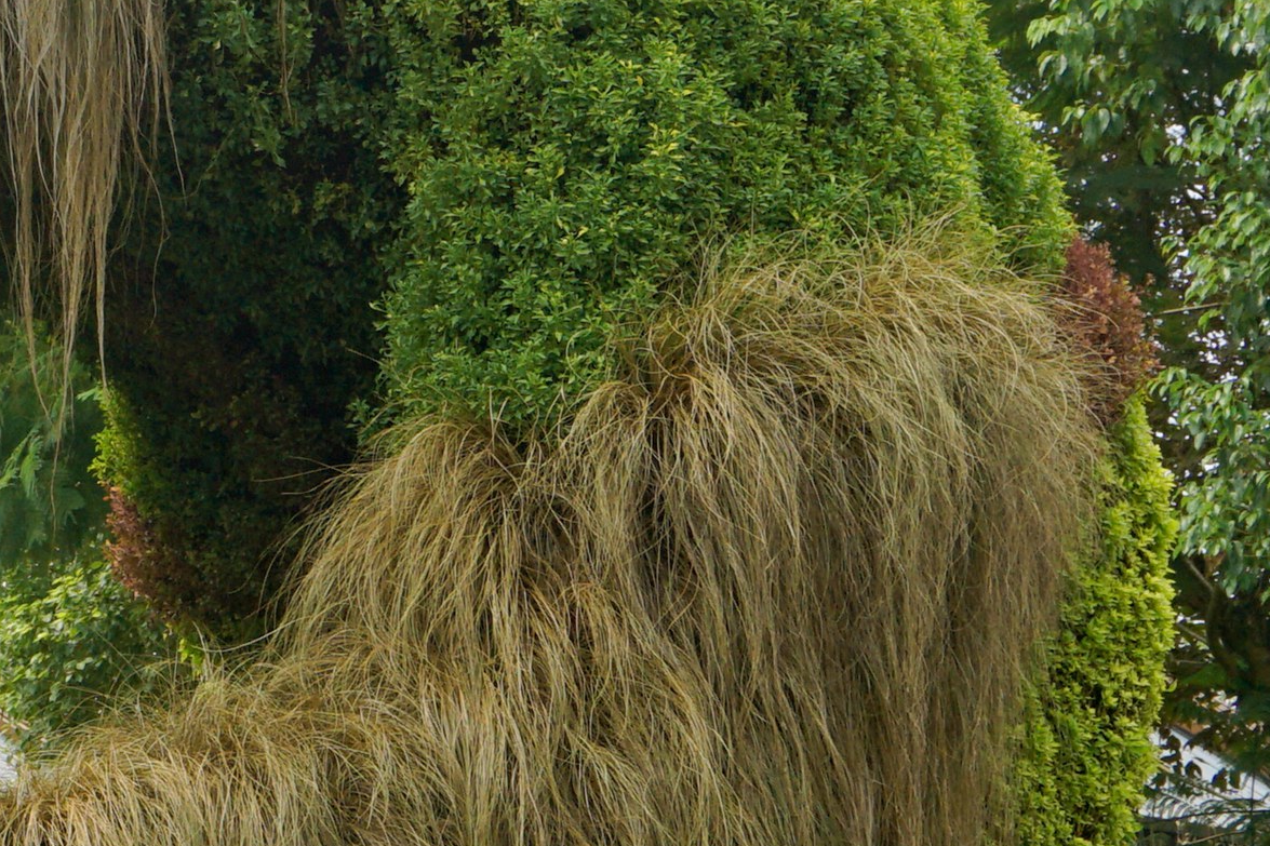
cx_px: -429
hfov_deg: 12.0
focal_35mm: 166
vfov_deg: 8.2
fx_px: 5855
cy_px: -112
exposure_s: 1/160
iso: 100
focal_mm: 26
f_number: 8
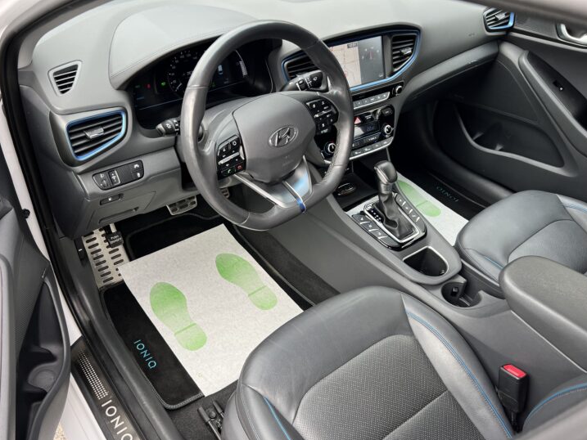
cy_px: 245
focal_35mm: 29
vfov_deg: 48.2
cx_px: 269
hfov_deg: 61.6
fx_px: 492
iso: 40
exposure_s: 1/240
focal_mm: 5.7
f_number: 1.5
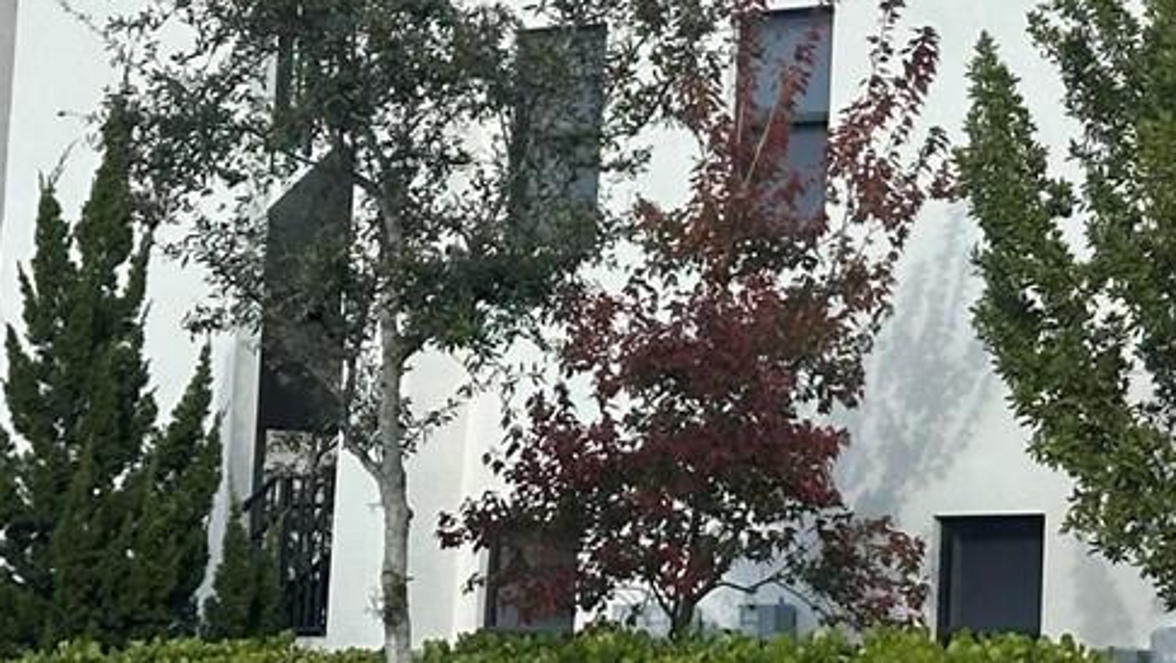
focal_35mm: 172
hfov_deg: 12.1
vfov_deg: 7.0
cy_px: -70
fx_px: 5366
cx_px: 1524
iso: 64
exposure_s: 1/3731
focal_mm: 6.86
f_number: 1.78
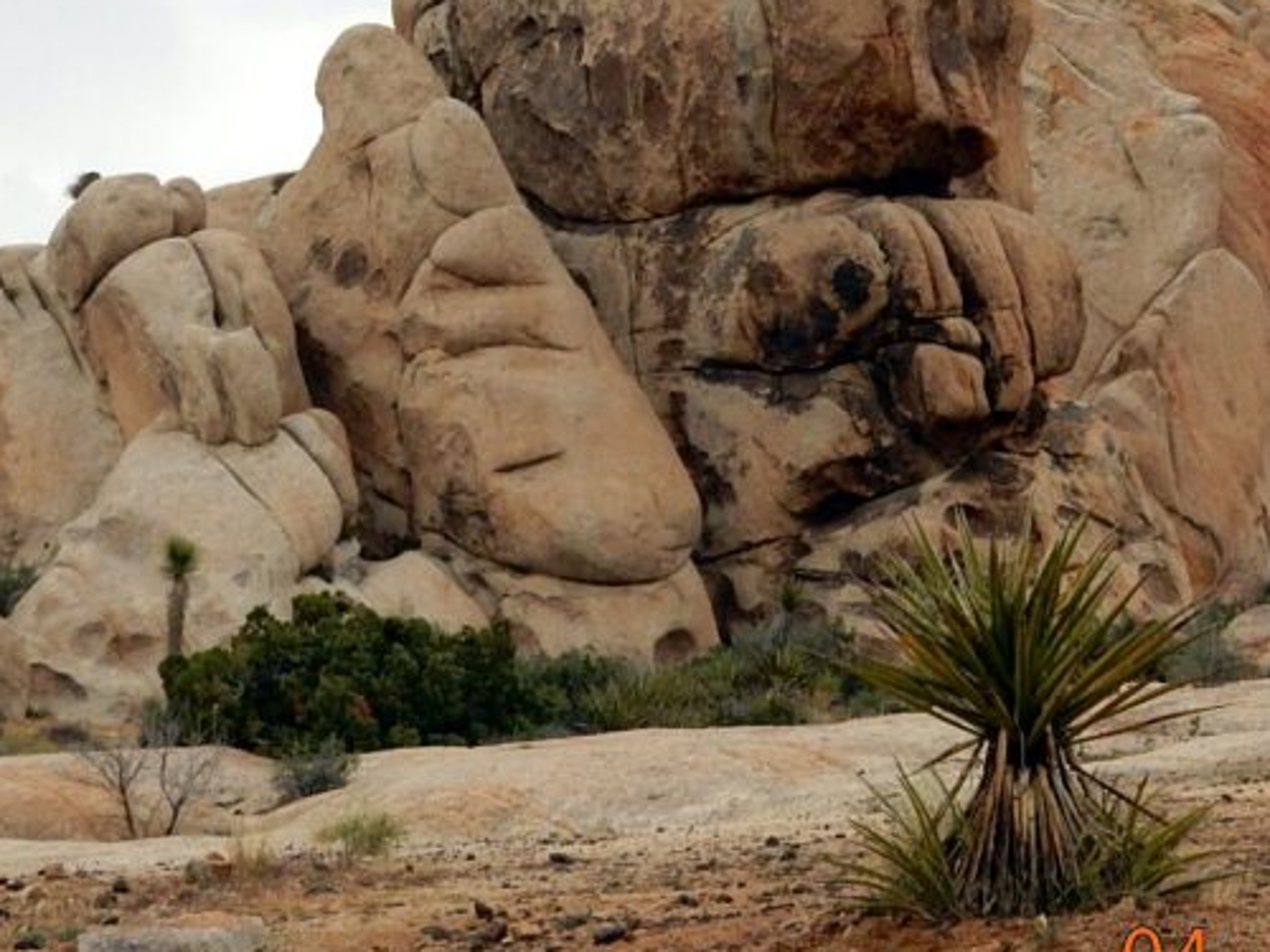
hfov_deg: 16.0
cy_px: 188
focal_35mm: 123
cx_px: 709
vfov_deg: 12.0
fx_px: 4513
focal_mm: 10.7
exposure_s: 1/500
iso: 125
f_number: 4.5
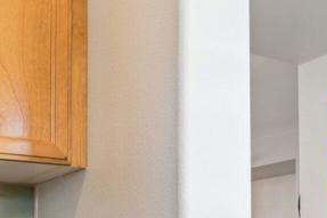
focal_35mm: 57
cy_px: 298
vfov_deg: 21.1
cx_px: 118
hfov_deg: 34.8
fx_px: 517
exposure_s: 1/13
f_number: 8
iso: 400
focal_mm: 16
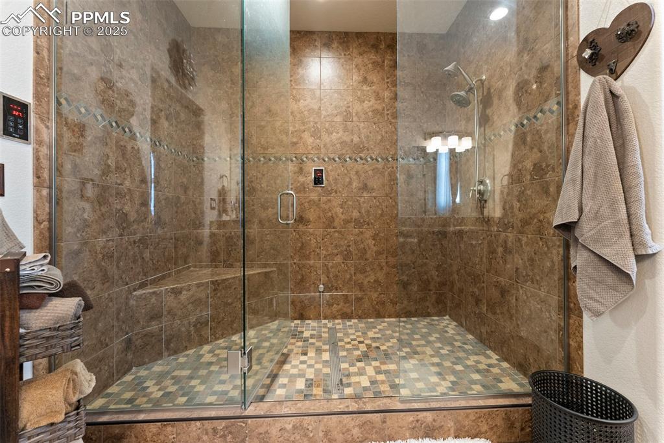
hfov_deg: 104.2
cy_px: 222
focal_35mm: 14
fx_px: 258
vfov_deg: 81.2
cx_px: 332
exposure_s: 1/4
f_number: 9
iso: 400
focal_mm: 14
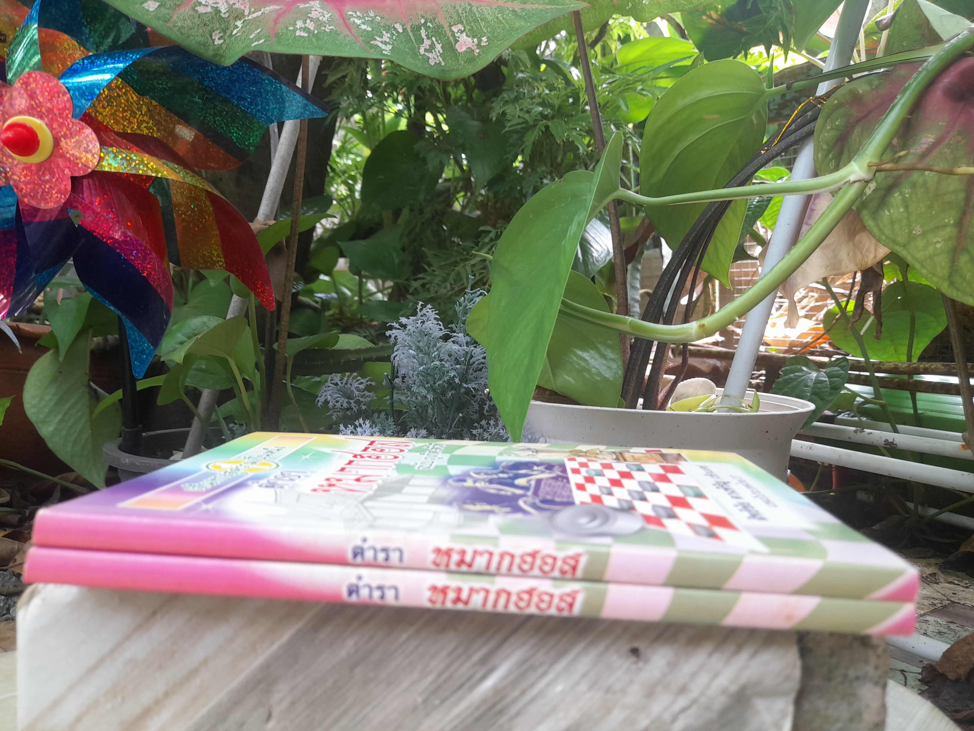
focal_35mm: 25
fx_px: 703
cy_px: 366
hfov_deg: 69.4
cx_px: 487
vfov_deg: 54.9
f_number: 2
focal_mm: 4.6
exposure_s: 1/60
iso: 80
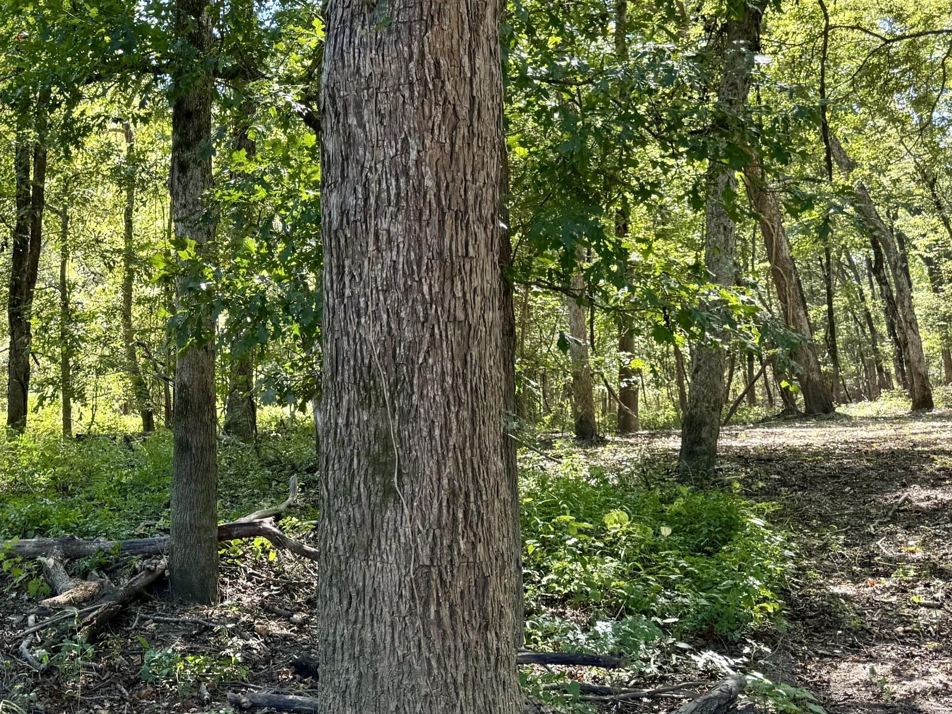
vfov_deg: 32.1
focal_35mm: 45
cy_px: 310
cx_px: 155
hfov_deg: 39.9
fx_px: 1238
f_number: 1.78
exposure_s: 1/121
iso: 64
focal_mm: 6.76
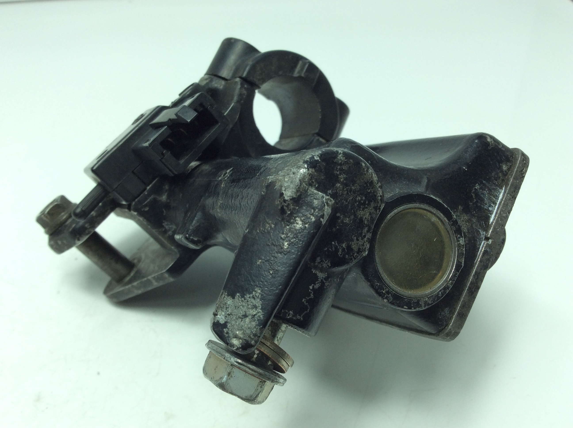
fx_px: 529
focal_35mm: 32
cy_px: 214
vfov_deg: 44.1
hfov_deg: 56.9
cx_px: 286
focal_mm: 3.3
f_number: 2.4
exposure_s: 1/244
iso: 32
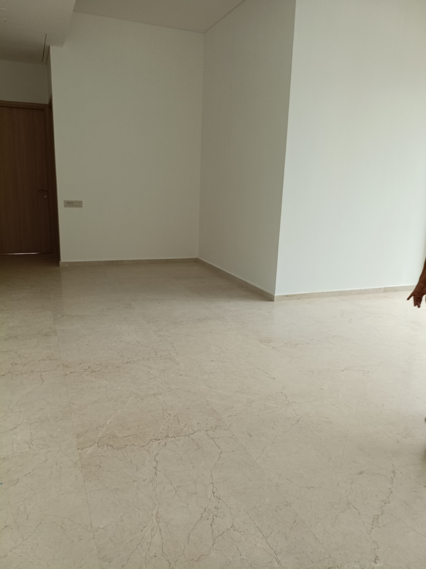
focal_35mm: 26
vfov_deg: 67.3
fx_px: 427
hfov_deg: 53.1
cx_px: 213
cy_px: 284
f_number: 1.5
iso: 117
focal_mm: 4.94
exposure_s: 1/101
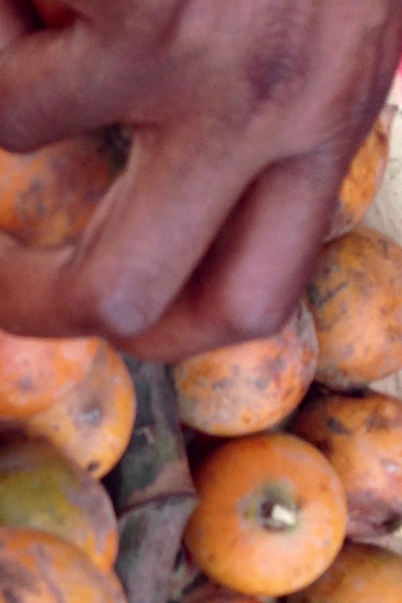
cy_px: 487
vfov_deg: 16.7
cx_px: -282
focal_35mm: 122
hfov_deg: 10.6
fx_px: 2043
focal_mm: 4.12
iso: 50
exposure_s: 1/298
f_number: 2.4
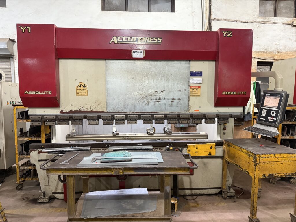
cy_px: 111
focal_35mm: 24
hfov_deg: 71.6
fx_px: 205
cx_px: 148
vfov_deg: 56.8
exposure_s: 1/50
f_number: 1.78
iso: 400
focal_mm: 6.76
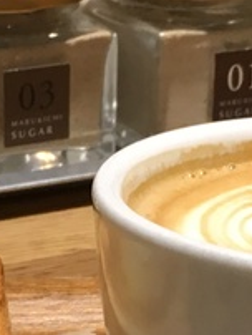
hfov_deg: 7.8
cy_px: 318
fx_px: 1850
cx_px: 65
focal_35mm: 191
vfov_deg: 10.3
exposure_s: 1/30
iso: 50
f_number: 2.2
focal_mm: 4.15
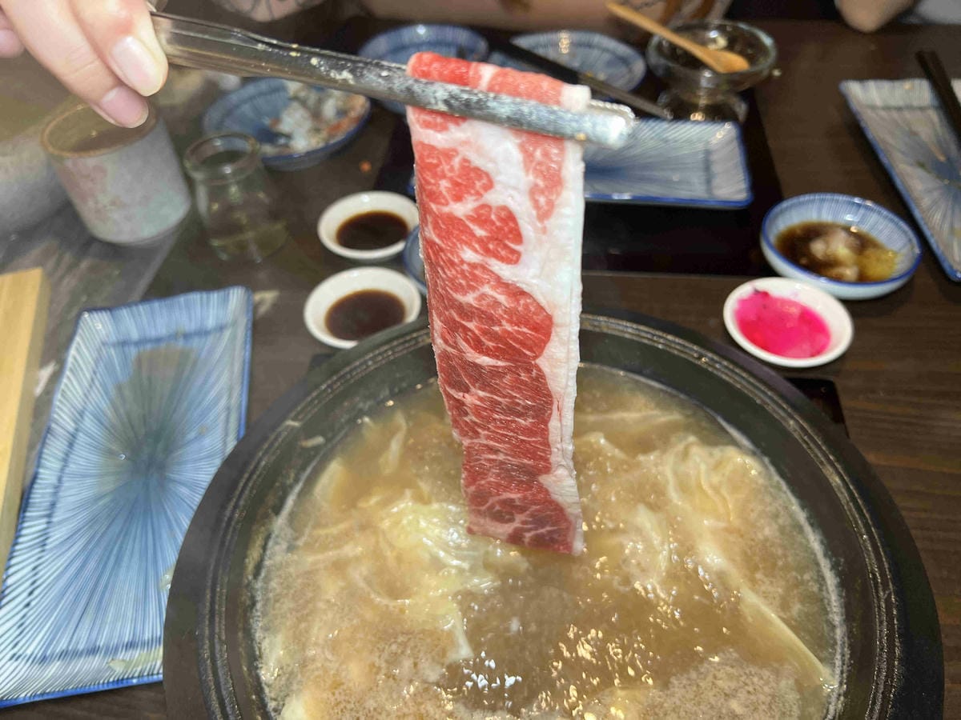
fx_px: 722
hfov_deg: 67.3
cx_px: 480
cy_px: 360
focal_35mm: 26
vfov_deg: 53.1
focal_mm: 5.7
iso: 100
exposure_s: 1/120
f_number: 1.5
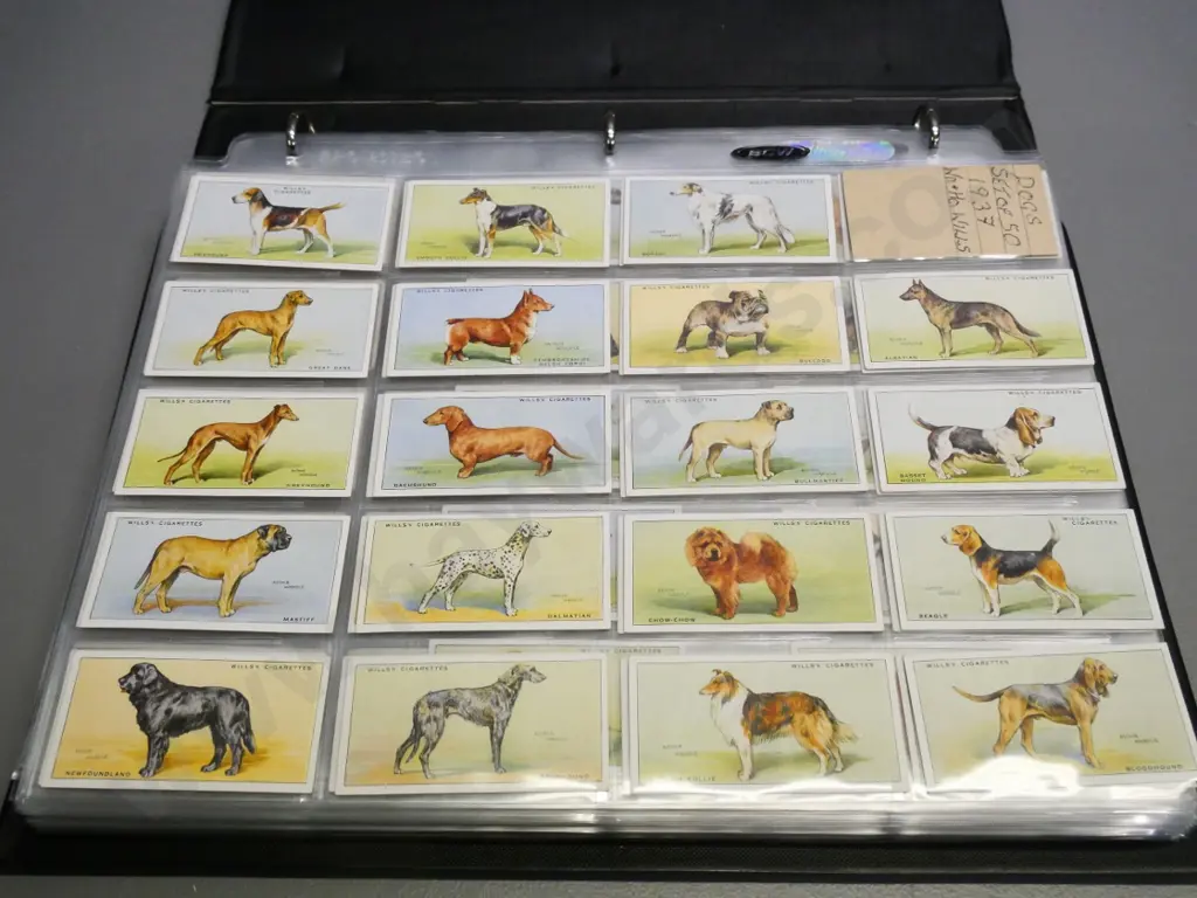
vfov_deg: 41.8
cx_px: 598
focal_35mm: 34
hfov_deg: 54.0
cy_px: 449
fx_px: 1176
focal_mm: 17
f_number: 7.1
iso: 3200
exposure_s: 1/250
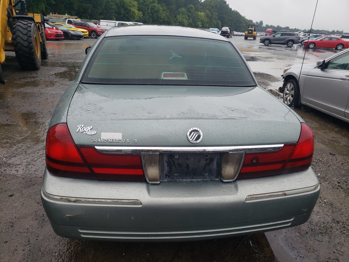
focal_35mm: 26
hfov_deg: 67.3
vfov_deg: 53.1
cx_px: 174
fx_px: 262
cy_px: 131
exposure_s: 1/435
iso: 50
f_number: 1.5
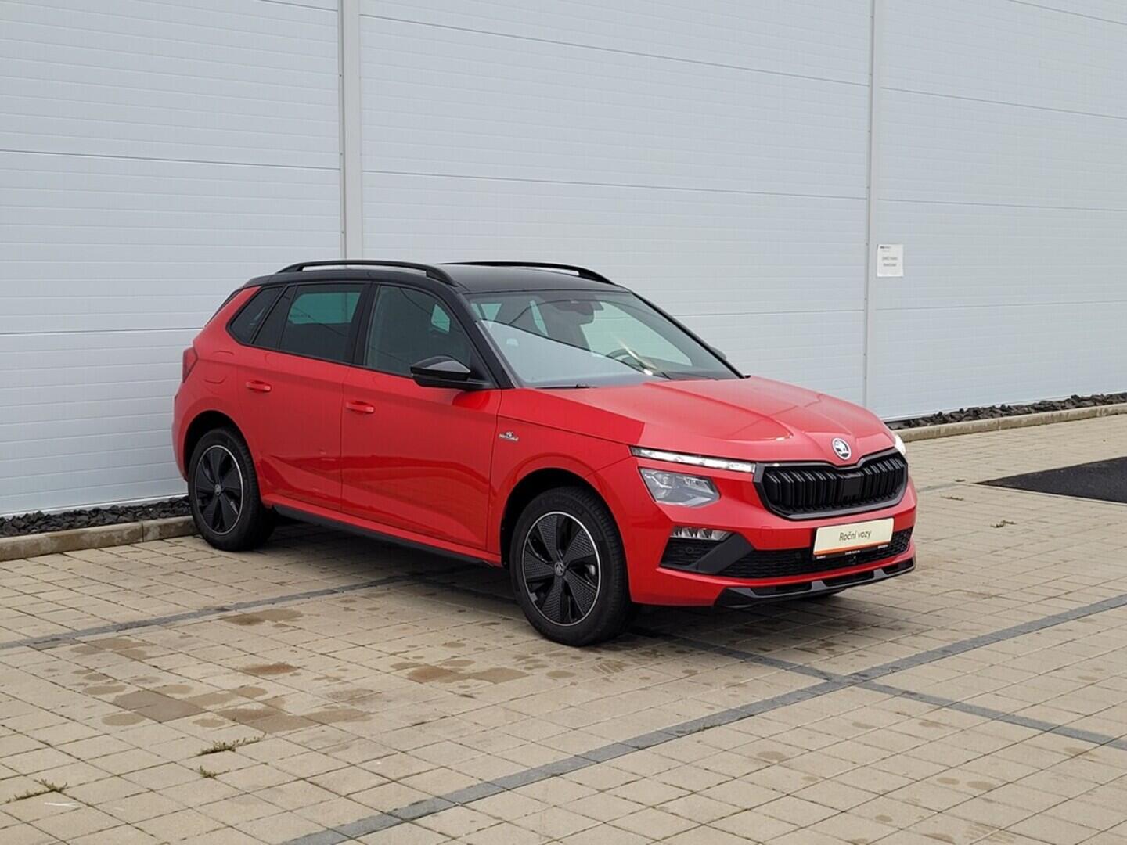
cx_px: 564
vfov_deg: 53.1
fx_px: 846
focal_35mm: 26
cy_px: 422
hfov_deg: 67.3
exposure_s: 1/144
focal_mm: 5.4
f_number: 1.8
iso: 40
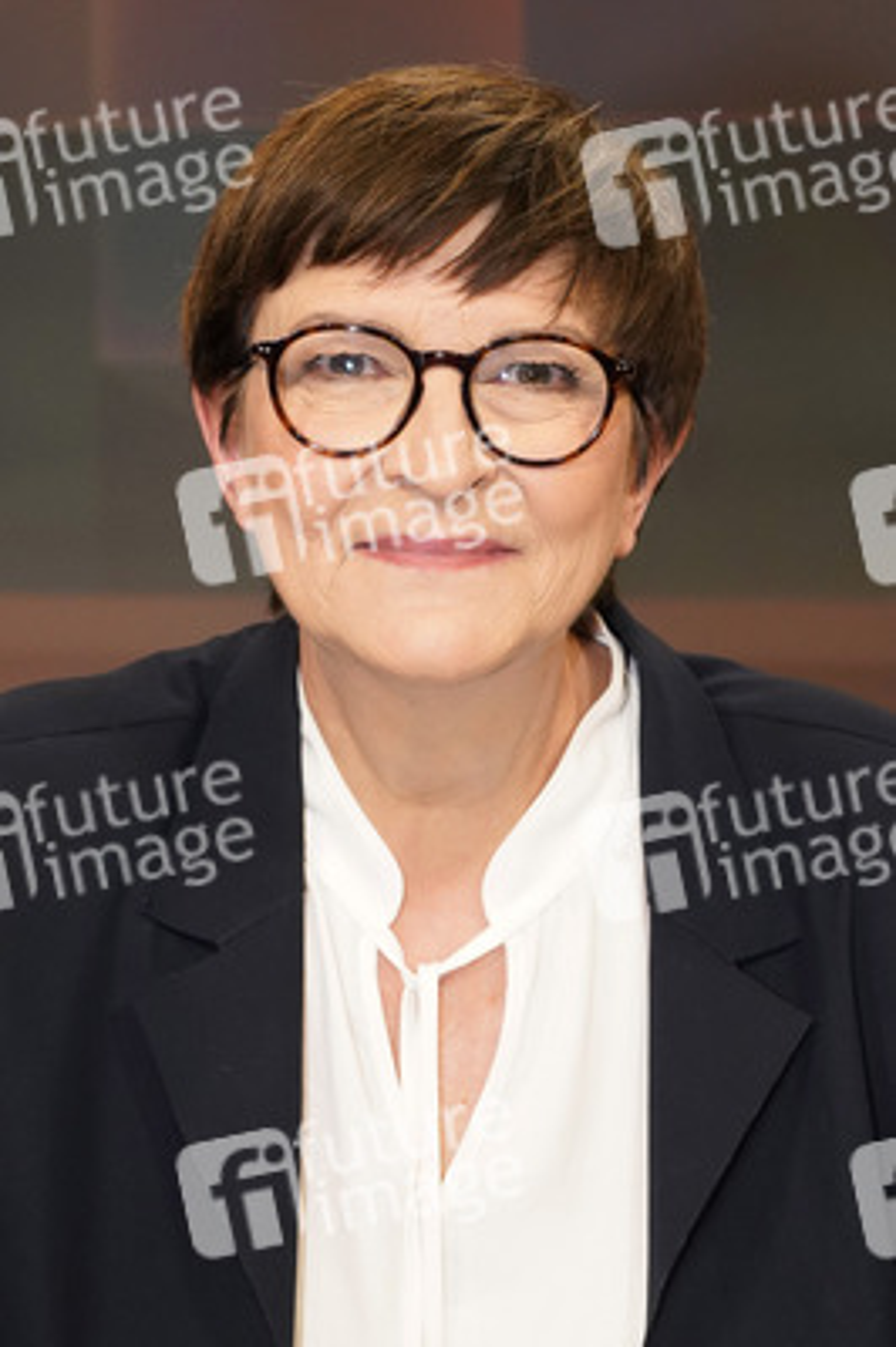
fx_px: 1720
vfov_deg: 42.8
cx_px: 448
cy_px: 674
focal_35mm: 46
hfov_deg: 29.2
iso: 2000
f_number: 5.6
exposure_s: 1/125
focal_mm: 46
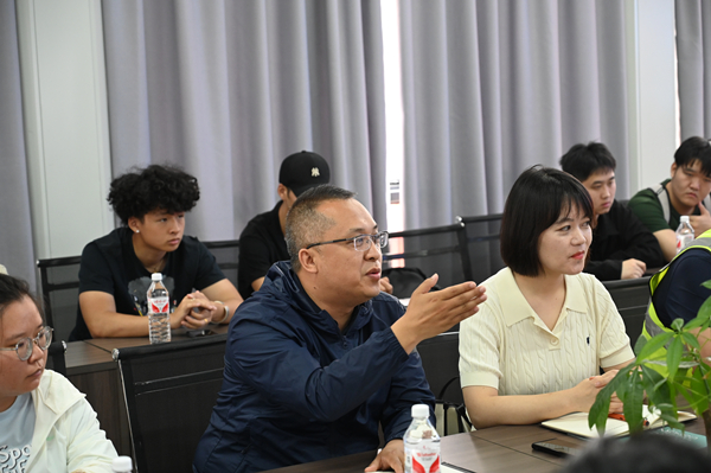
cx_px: 356
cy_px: 236
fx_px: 1362
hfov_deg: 29.3
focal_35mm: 69
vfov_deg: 19.7
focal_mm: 69
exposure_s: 1/125
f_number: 4
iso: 2000
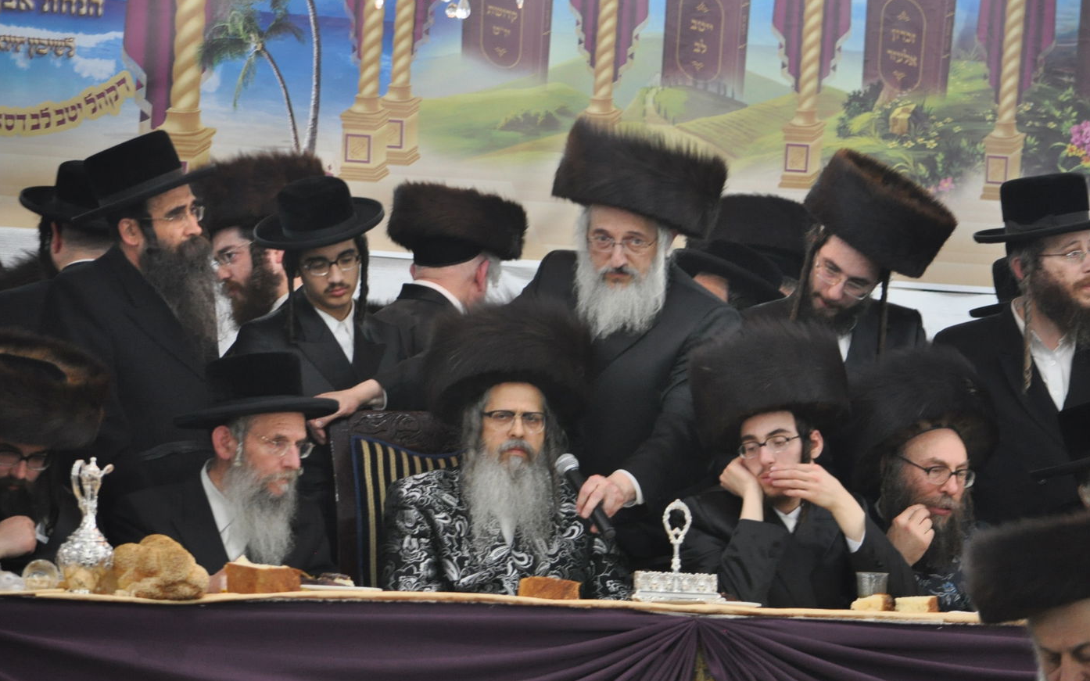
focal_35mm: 276
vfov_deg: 4.8
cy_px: 348
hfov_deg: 7.6
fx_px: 8198
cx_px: 545
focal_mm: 180
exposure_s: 1/60
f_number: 5.6
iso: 1250
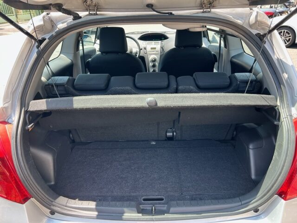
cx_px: 148
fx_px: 223
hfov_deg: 67.3
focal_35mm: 26
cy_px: 112
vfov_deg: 53.1
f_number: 1.5
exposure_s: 1/206
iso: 50
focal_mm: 5.7
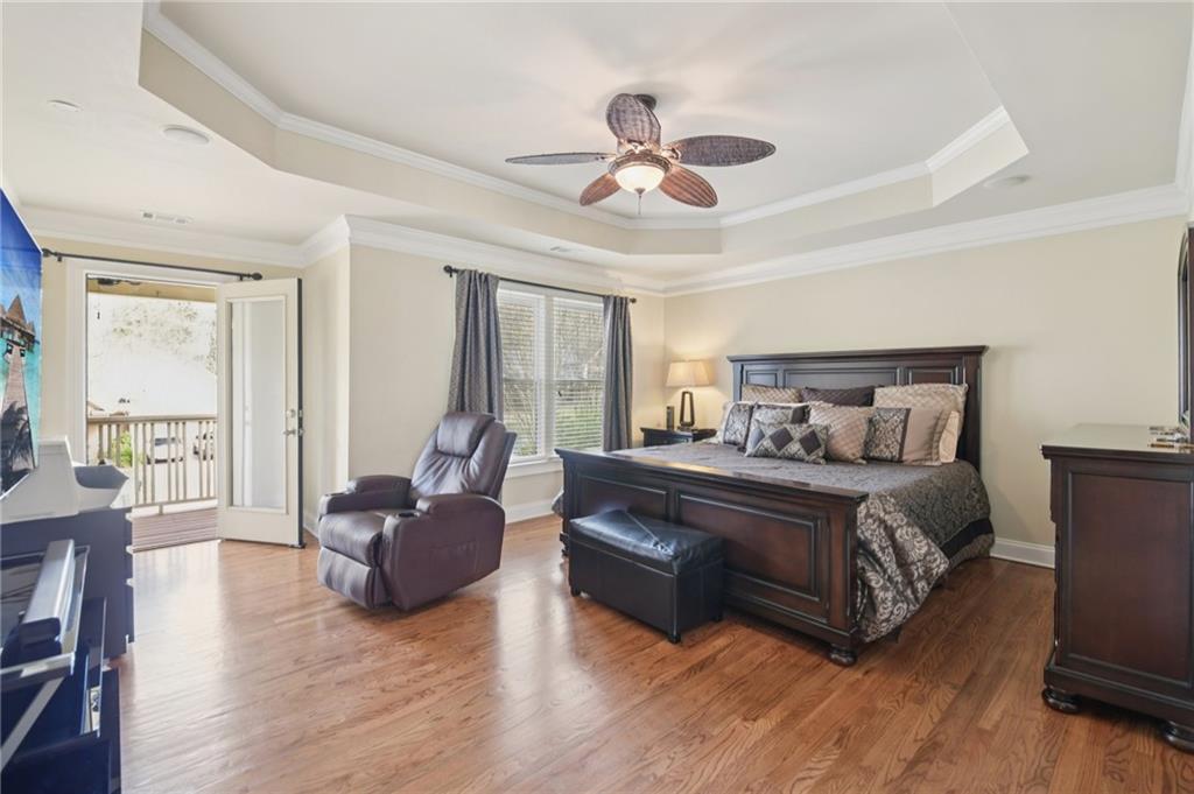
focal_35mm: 16
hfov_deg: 96.8
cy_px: 397
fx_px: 530
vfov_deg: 73.7
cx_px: 597
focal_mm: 16
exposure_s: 1/2.5
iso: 400
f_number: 8
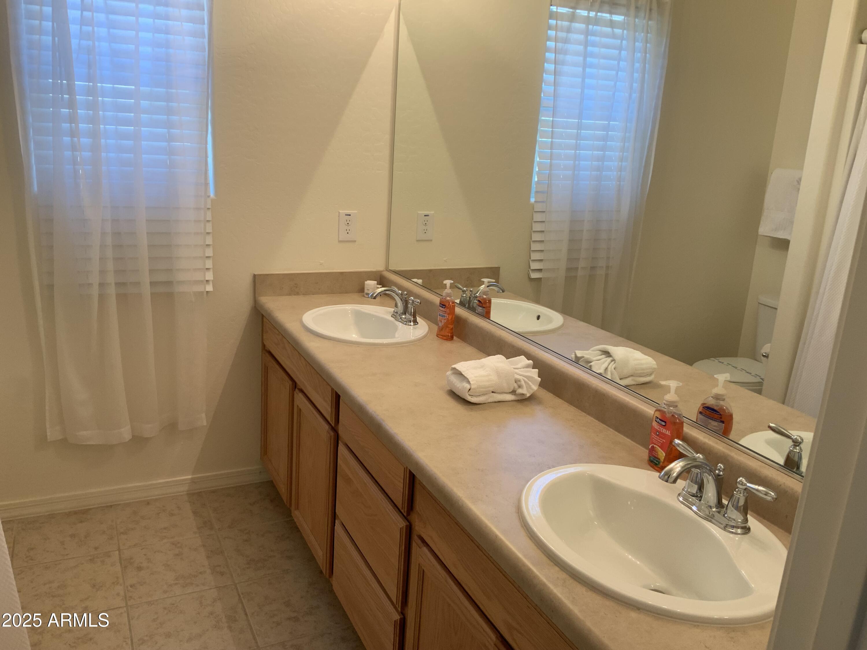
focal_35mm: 29
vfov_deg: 48.2
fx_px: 726
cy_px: 325
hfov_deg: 61.7
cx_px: 434
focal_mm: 3
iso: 32
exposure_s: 1/60
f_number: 1.8
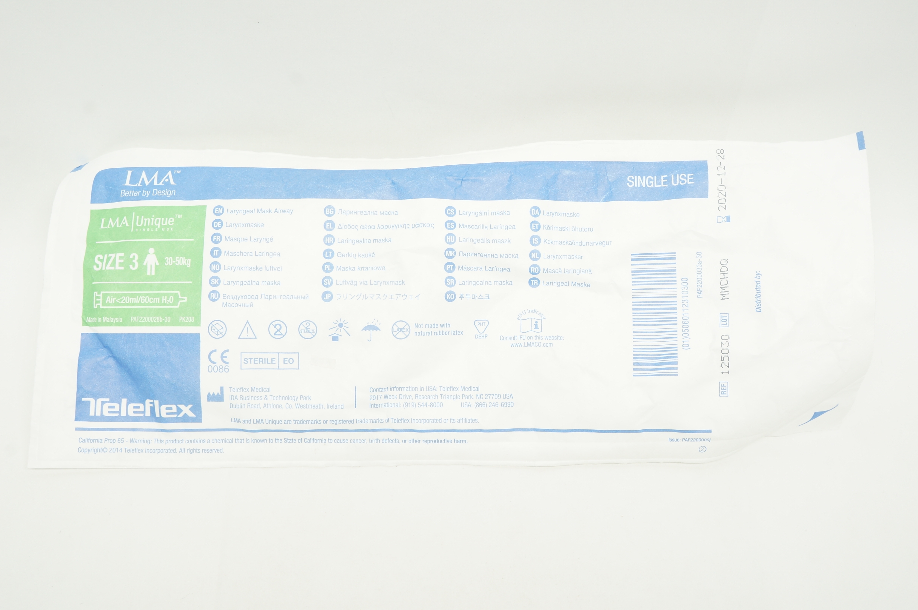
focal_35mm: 42
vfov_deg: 31.8
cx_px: 459
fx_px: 1070
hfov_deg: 46.4
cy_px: 305
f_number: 11
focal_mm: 28
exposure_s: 1/15
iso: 400
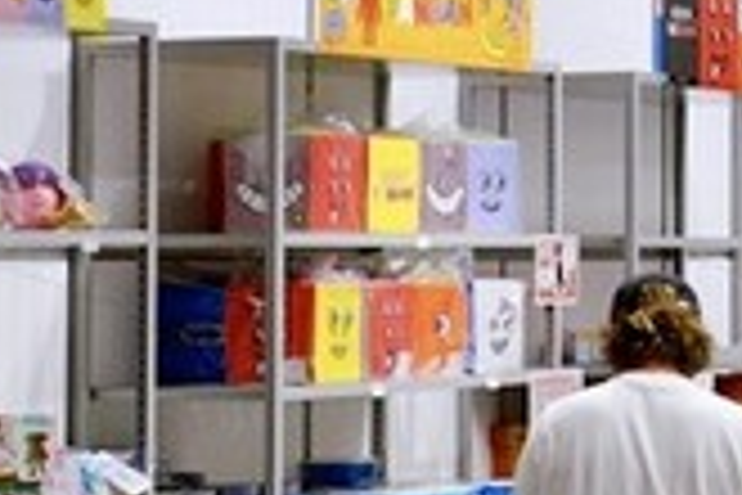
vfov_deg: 7.6
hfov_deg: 10.8
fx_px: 3710
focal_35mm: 180
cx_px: 1264
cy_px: -22
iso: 320
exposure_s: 1/100
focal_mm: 35
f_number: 6.3
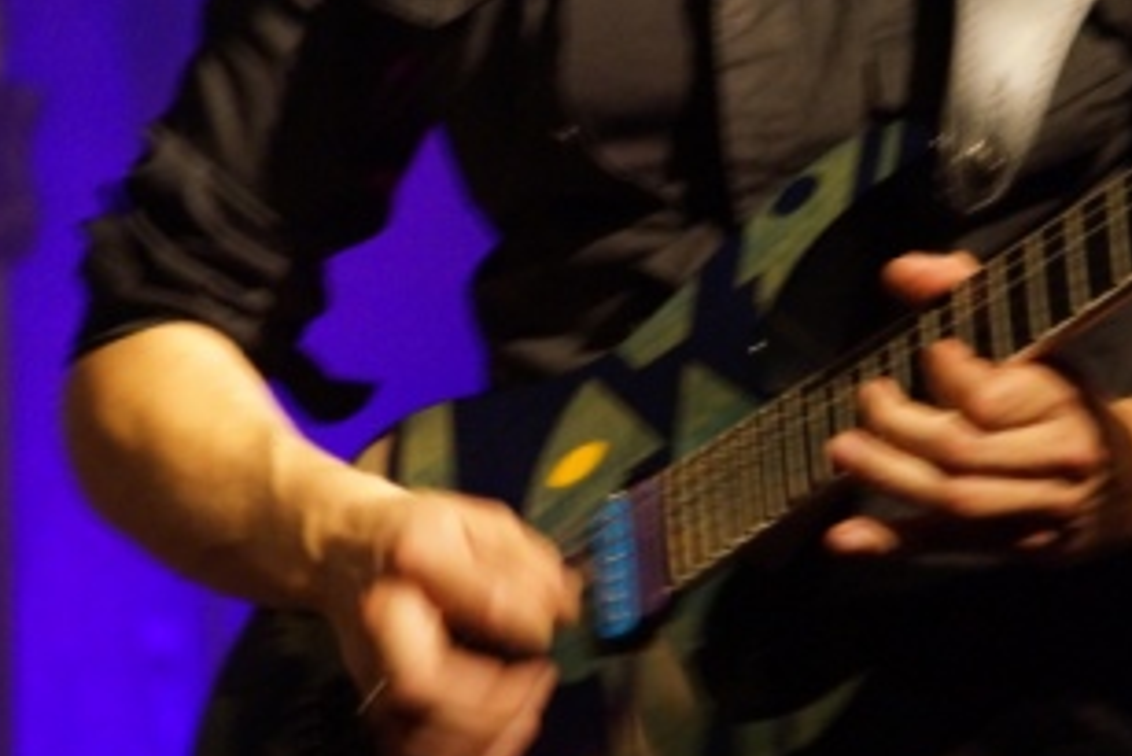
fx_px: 14439
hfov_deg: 4.5
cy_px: 468
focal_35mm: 459
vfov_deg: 3.0
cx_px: 741
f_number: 6.3
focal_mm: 210
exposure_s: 1/30
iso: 3200
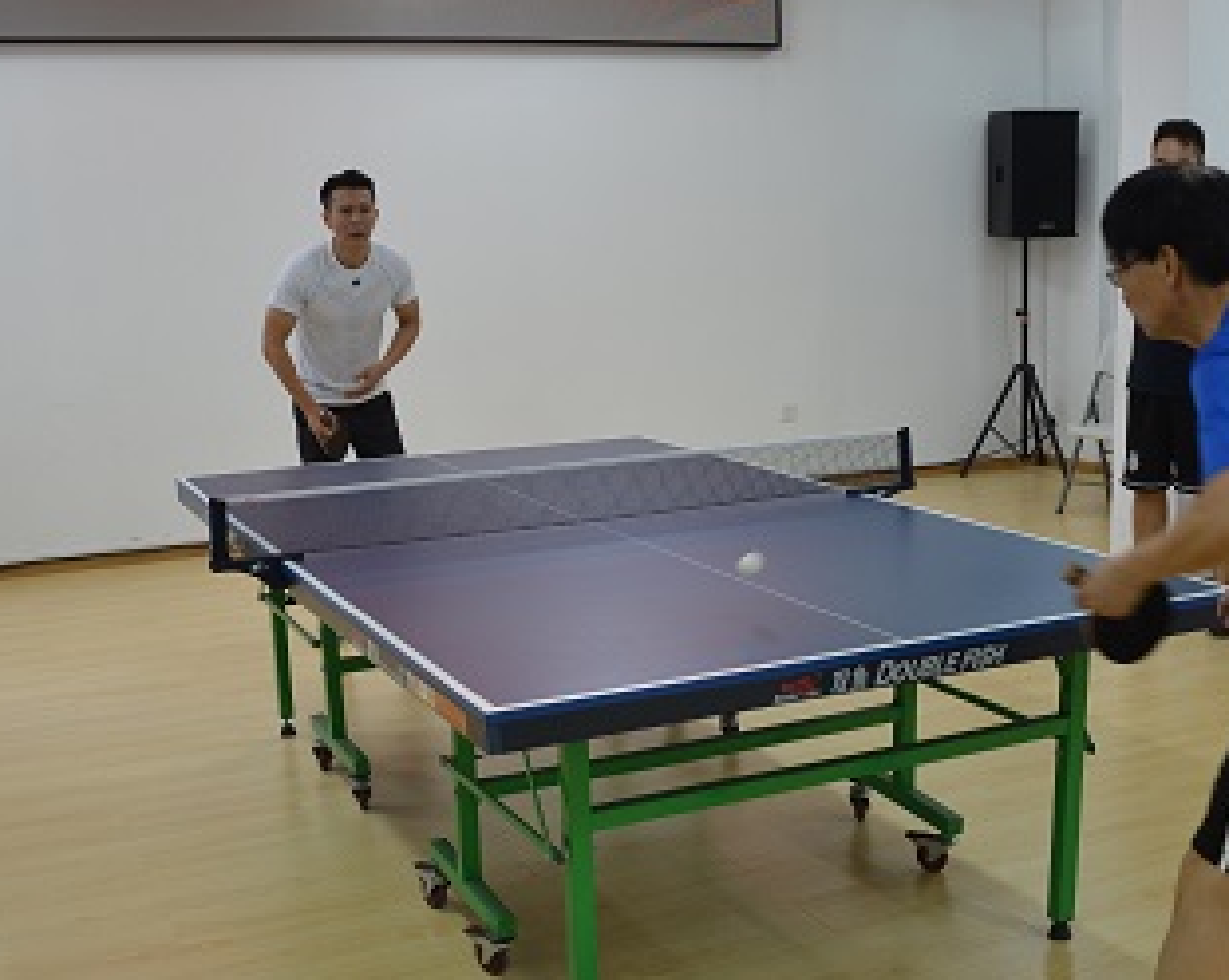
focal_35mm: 43
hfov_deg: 42.8
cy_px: 620
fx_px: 1562
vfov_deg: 34.6
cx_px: 707
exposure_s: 1/60
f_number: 4
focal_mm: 18
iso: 400
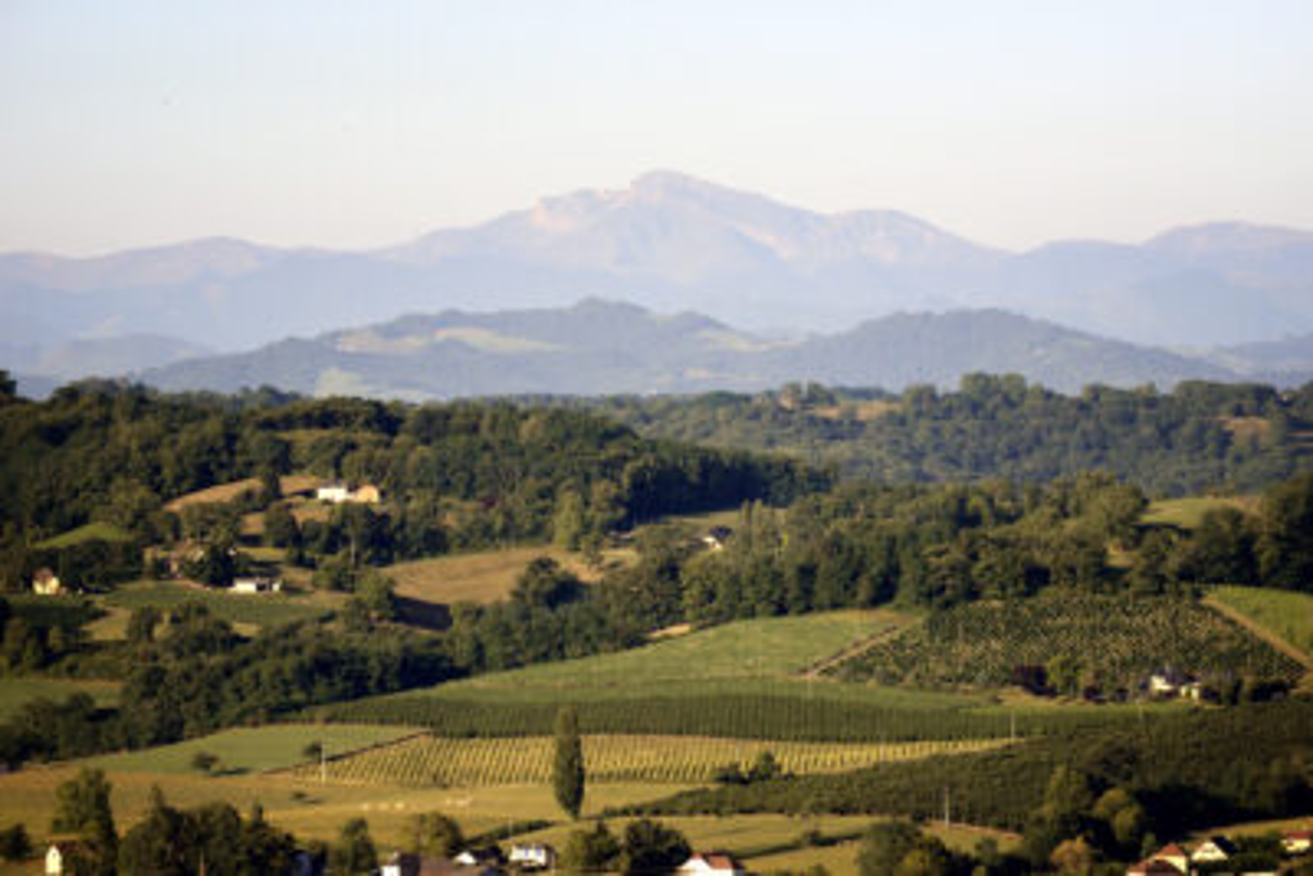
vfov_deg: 5.5
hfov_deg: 8.2
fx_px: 9121
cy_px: 438
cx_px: 656
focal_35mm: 250
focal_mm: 250
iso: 640
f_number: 11
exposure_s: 1/1000
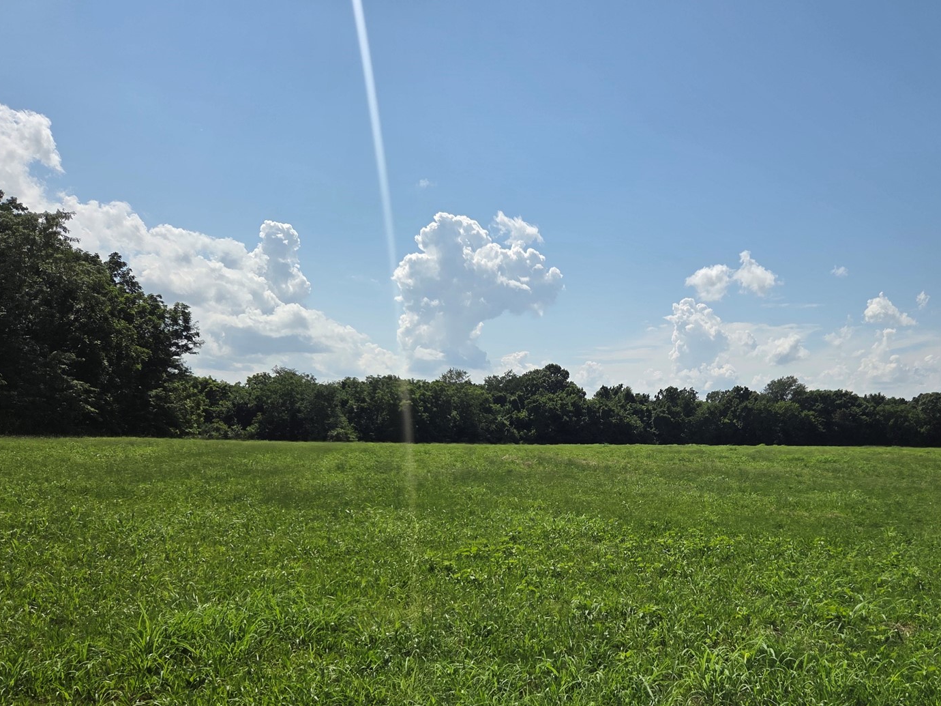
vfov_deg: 43.7
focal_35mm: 32
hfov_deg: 55.9
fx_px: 870
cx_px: 604
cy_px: 453
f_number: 1.8
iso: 64
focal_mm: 5.4
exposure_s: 1/7891
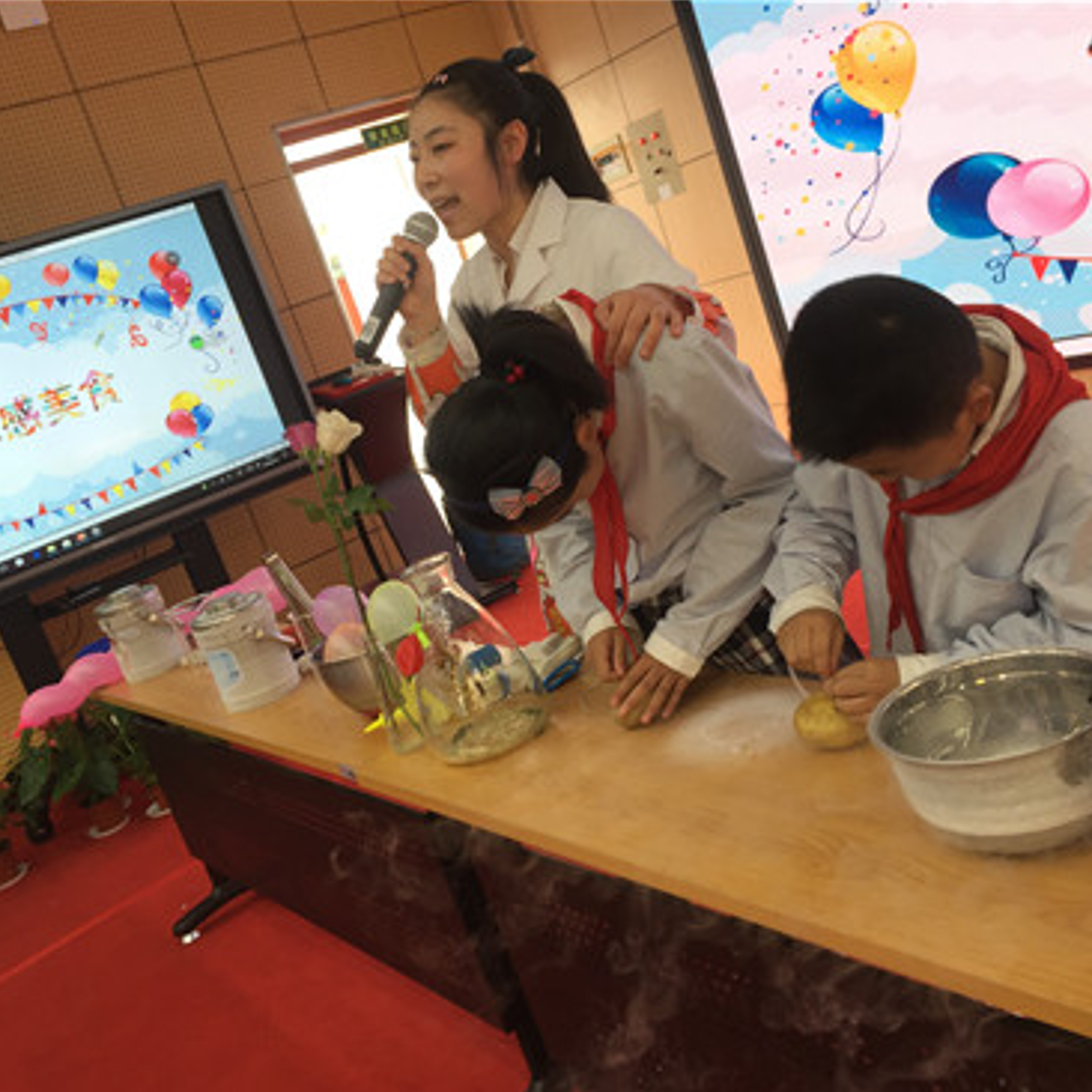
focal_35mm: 35
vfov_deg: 47.2
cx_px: 501
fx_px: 1249
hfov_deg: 47.2
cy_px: 556
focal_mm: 4.15
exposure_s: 1/50
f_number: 2.2
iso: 40
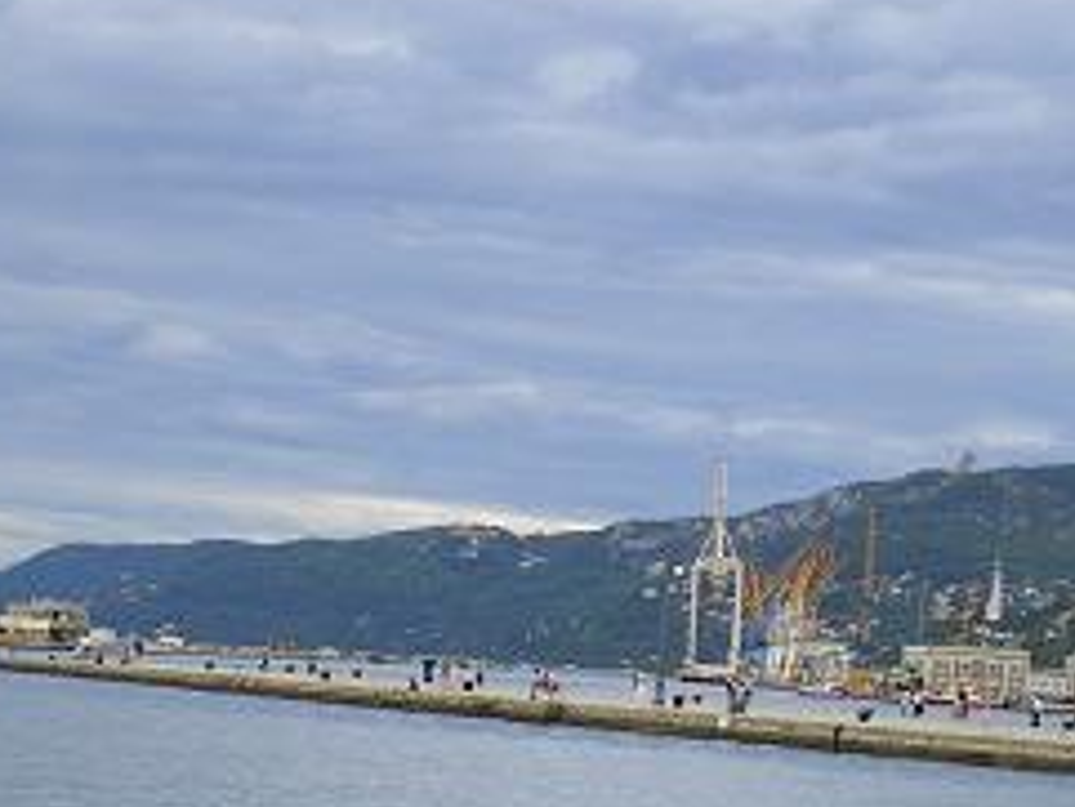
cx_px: 584
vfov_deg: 14.4
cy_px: 789
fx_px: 3138
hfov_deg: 19.4
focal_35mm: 101
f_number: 4.6
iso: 64
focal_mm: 6.3
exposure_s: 1/320
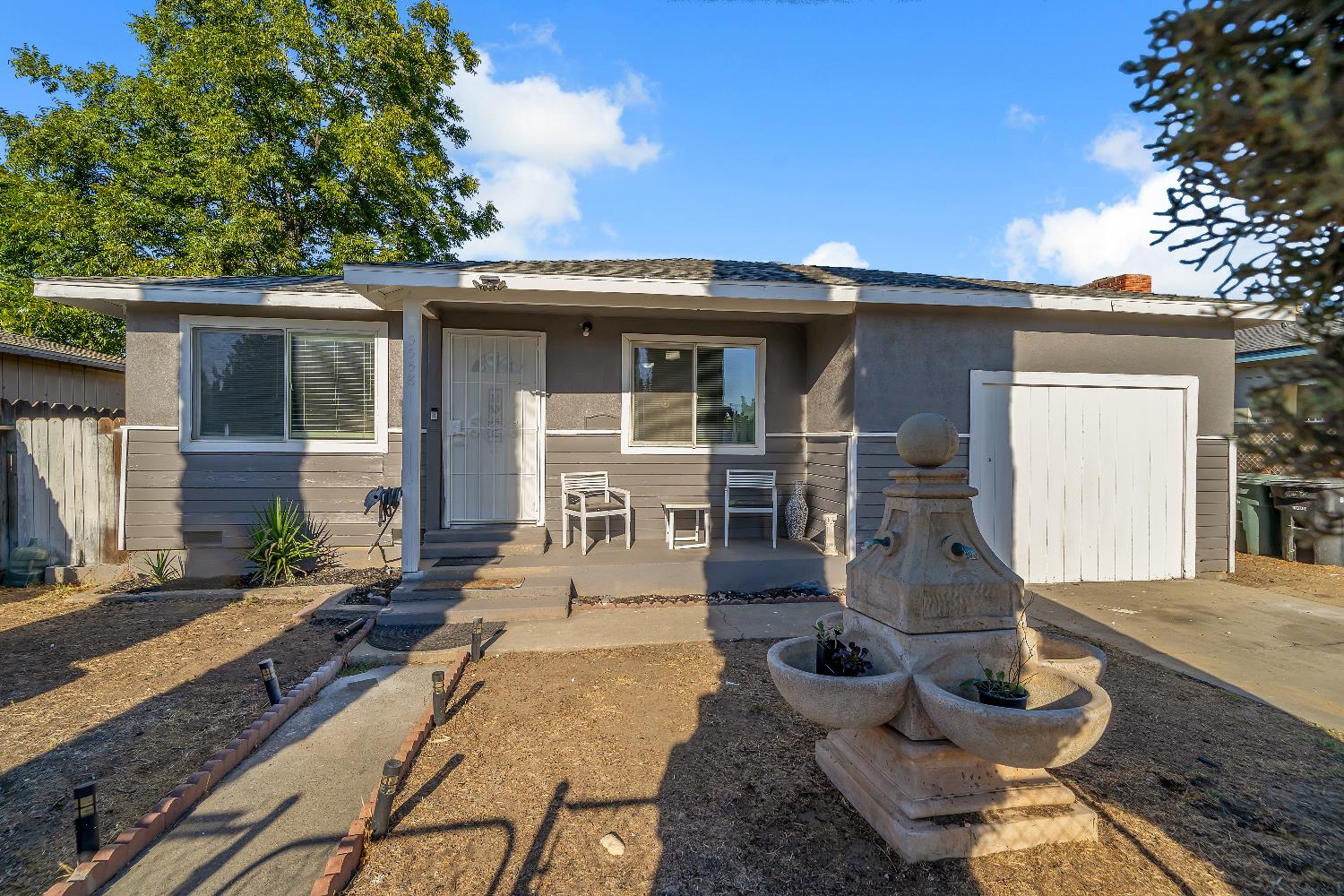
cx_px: 672
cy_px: 448
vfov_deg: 77.3
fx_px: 560
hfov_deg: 100.4
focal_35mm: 15
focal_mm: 15
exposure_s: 1/160
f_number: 10
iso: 100
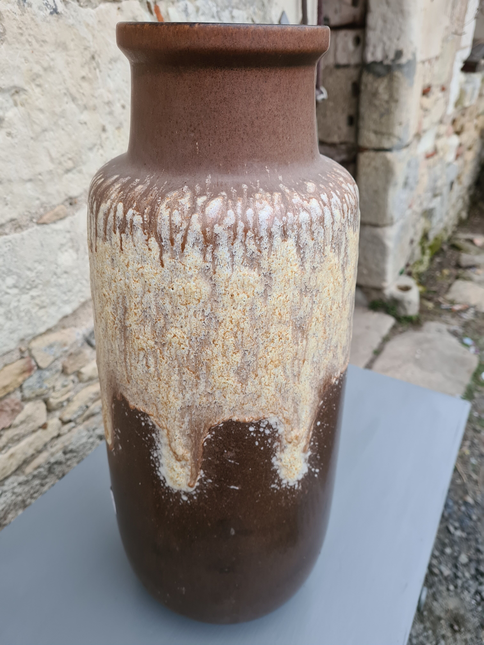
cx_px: 242
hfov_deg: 53.1
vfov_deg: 67.3
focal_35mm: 26
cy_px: 322
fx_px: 485
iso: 200
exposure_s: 1/50
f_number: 1.8
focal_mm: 5.4
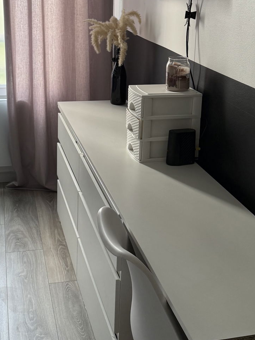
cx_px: 121
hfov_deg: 27.5
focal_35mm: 53
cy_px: 101
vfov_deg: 35.6
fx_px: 520
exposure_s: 1/121
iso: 160
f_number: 1.78
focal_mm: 6.76
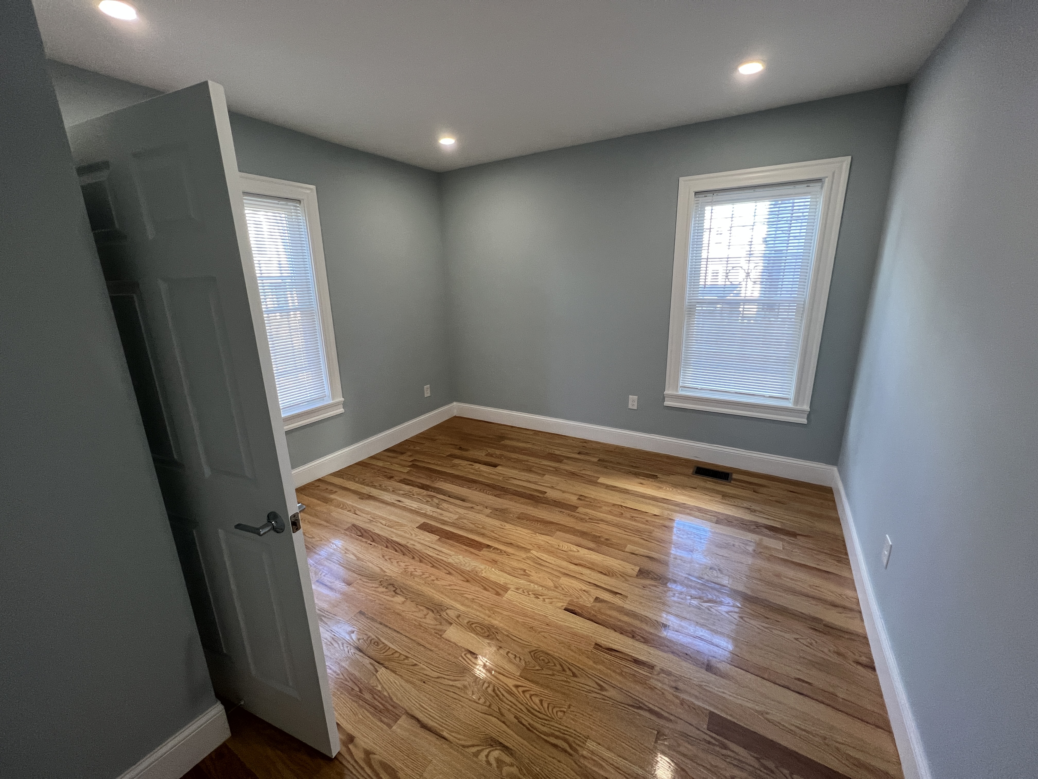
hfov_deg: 106.2
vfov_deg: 89.9
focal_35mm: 13
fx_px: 390
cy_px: 390
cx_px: 519
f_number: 1.8
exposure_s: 1/60
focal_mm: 1.57
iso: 200
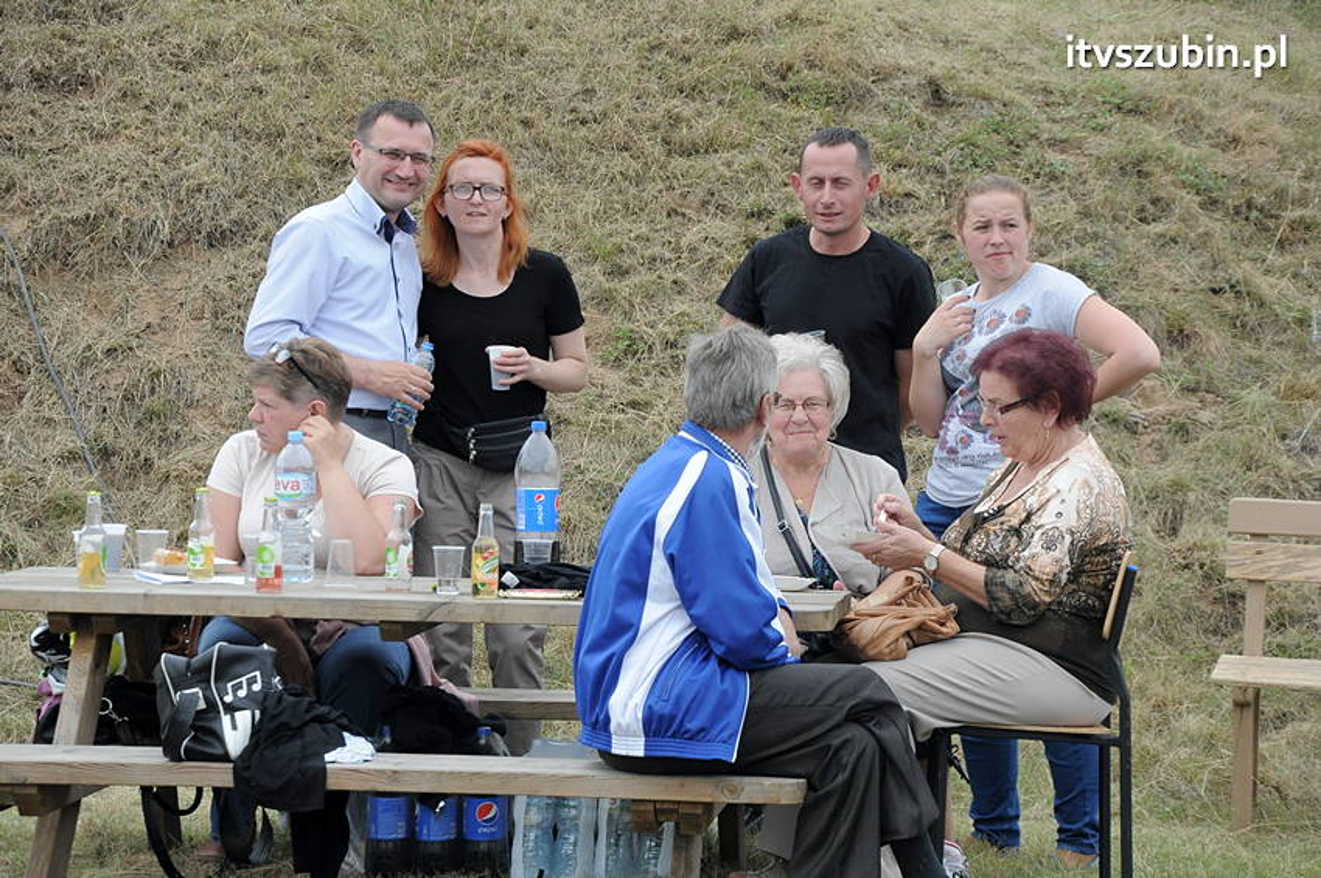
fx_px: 4124
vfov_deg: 12.2
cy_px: 439
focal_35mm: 112
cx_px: 660
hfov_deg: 18.2
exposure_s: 1/1000
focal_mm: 75
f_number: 8
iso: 800
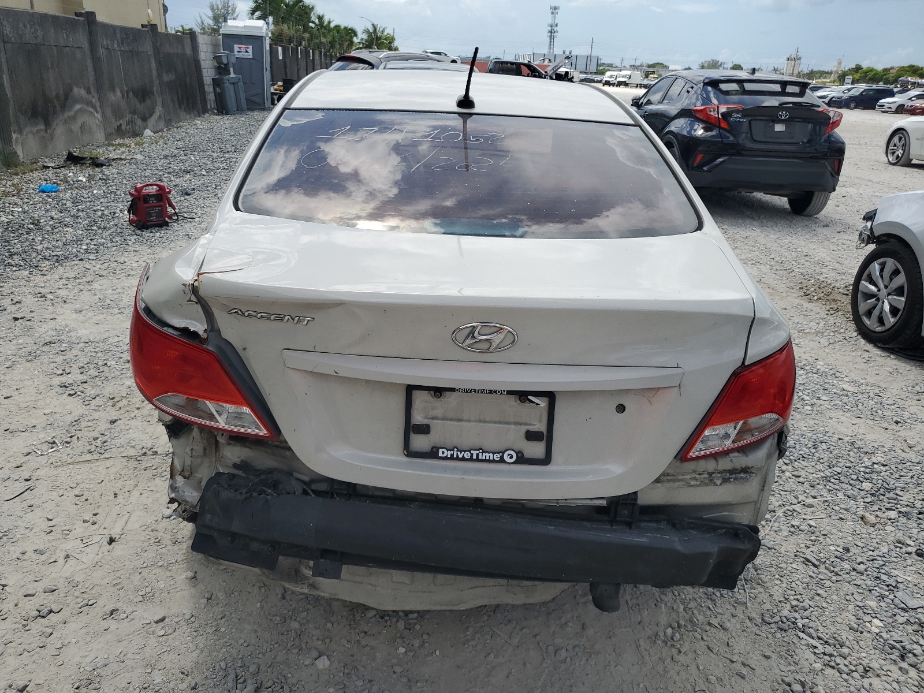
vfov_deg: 53.1
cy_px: 346
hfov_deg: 67.3
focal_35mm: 26
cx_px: 462
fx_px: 694
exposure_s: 1/3333
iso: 50
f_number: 1.5
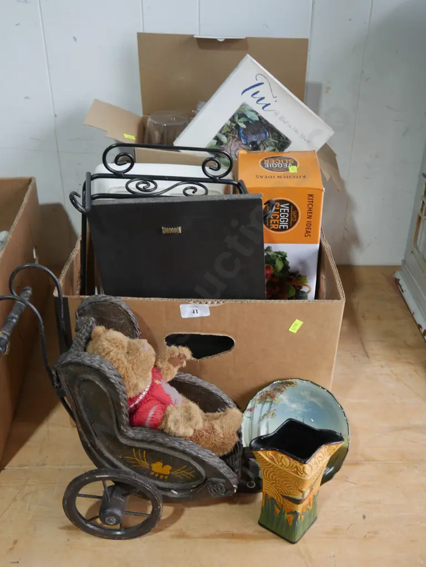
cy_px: 284
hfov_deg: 37.8
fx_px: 623
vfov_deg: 49.0
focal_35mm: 38
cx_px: 213
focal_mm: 19
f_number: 4.1
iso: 200
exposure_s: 1/60
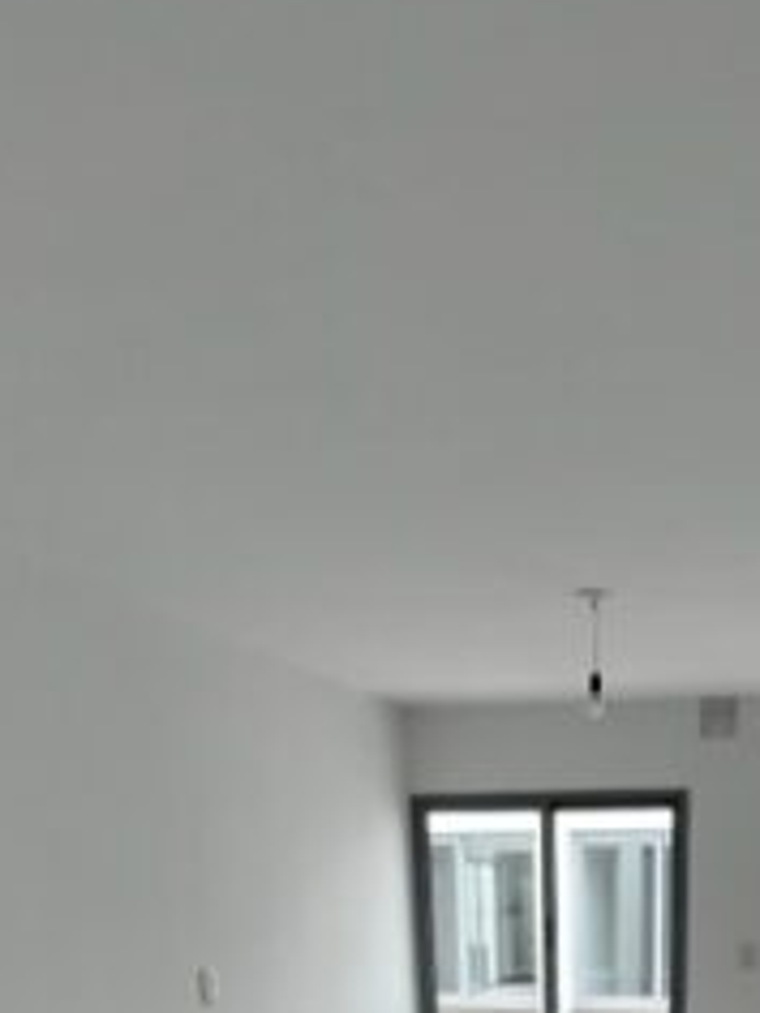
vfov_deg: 41.7
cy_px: 1155
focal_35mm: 33
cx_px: 601
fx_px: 966
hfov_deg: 41.2
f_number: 1.8
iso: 32
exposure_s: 1/139
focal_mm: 1.57
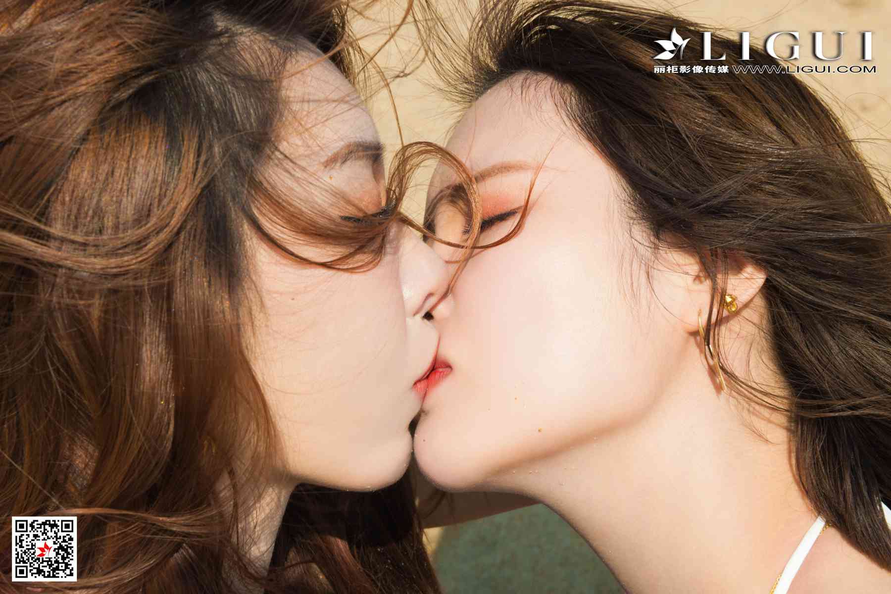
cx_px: 446
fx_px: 1386
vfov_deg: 24.2
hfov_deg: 35.6
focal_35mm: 56
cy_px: 297
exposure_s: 1/125
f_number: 16
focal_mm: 56
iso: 125
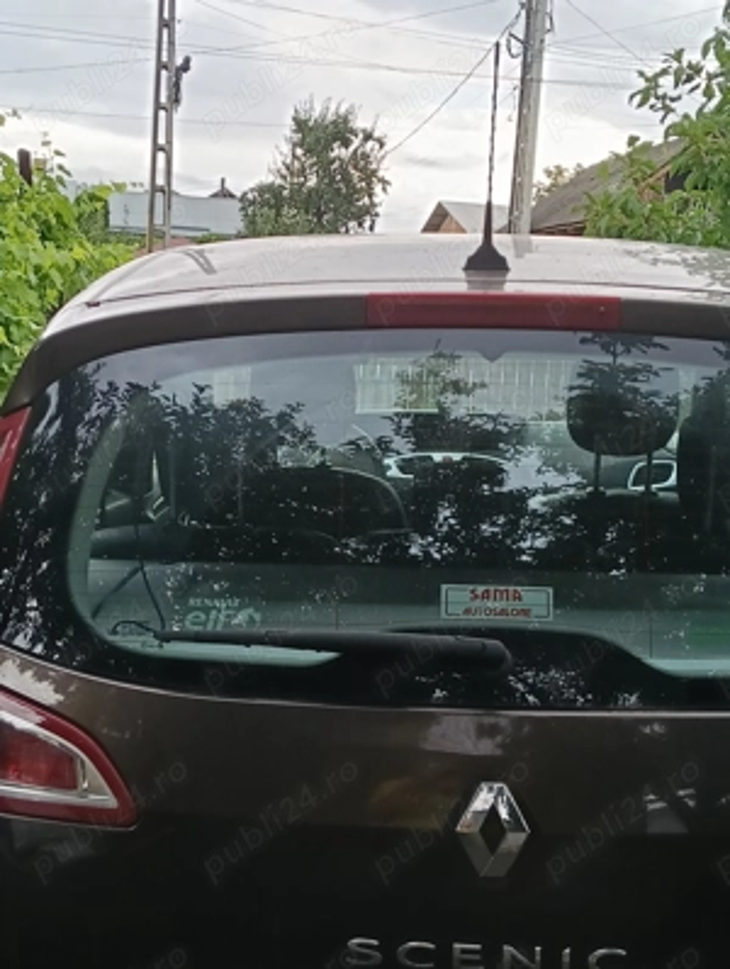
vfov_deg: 35.5
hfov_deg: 27.1
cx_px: 365
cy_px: 484
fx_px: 1514
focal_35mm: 54
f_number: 1.8
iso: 64
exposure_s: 1/100
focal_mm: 3.98
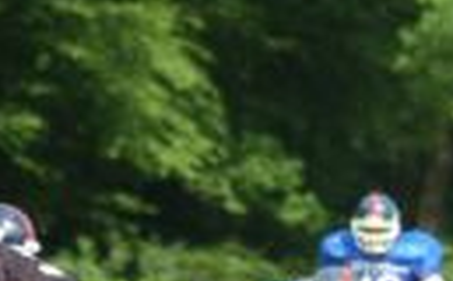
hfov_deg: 2.3
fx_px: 11259
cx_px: 648
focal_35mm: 914
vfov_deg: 1.4
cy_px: 263
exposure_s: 1/1000
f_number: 4.8
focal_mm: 170
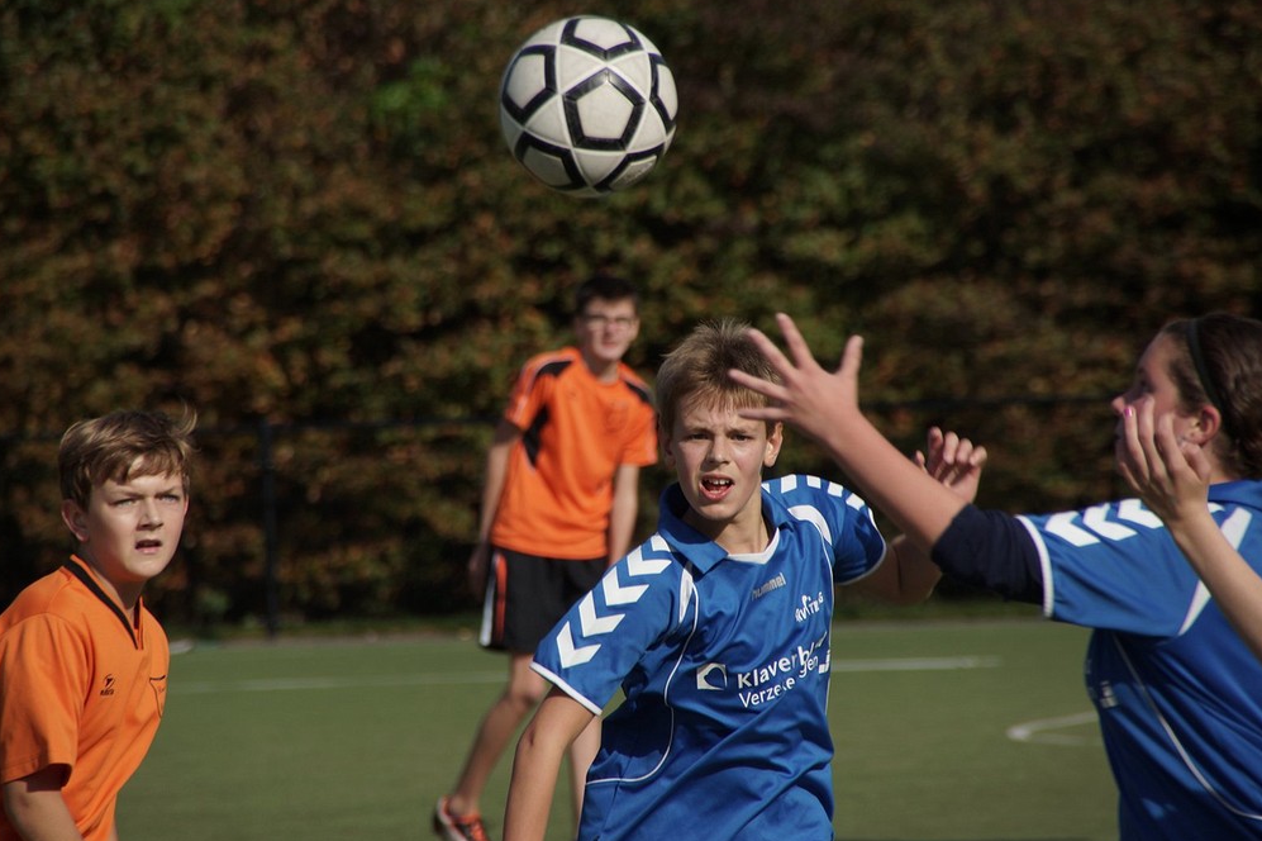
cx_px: 637
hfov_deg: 5.4
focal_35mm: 385
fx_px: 13491
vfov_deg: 3.6
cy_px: 415
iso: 100
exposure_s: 1/640
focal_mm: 250
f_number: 7.1
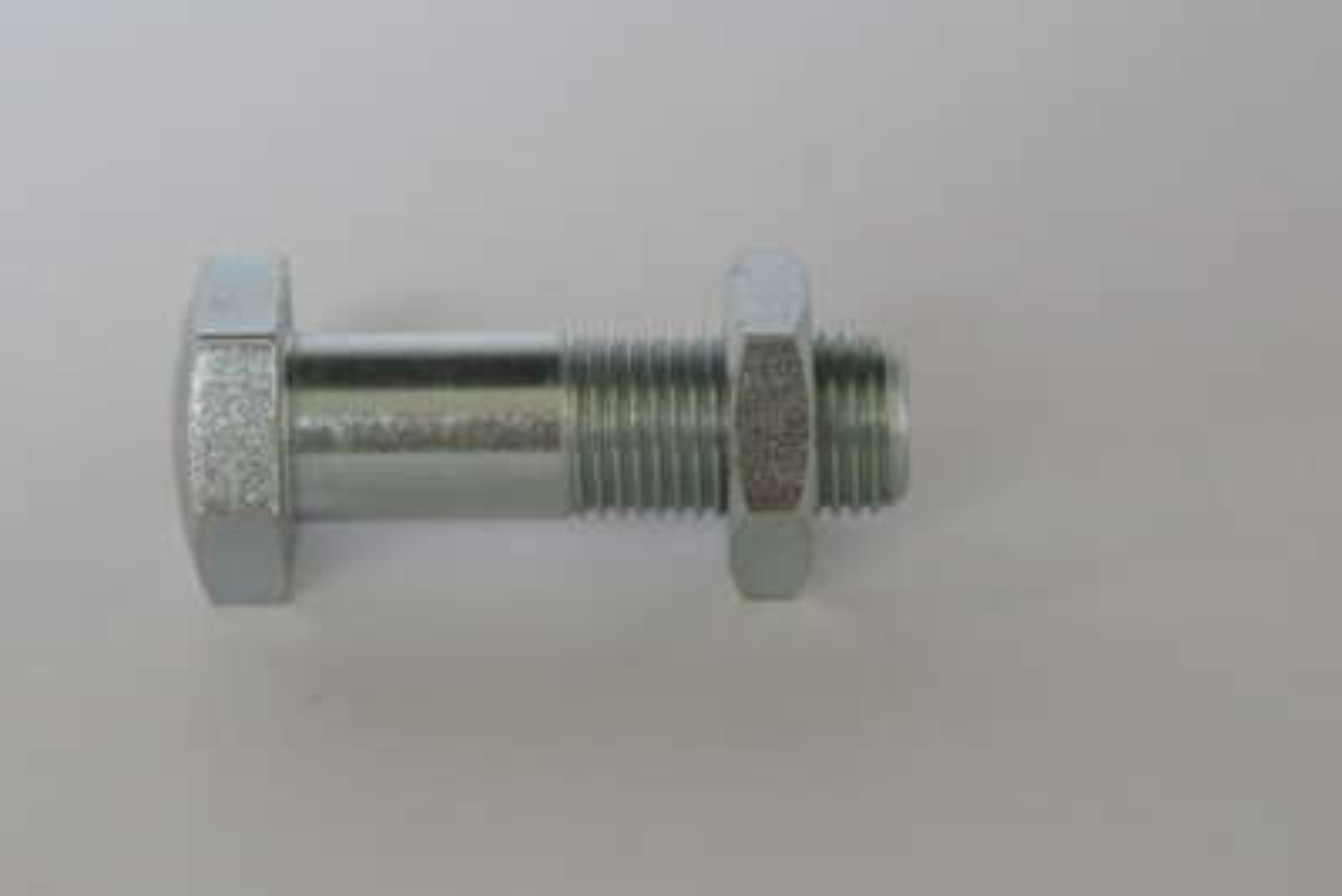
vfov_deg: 7.6
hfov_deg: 11.4
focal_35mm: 180
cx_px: 523
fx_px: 6712
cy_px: 426
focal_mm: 80
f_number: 5.6
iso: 800
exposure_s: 1/15
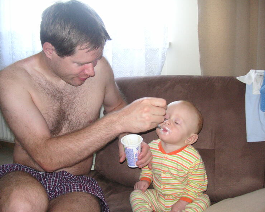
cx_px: 126
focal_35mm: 39
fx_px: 306
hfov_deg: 46.8
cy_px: 105
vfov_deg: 38.2
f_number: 2.8
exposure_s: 1/45
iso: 160
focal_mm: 6.1
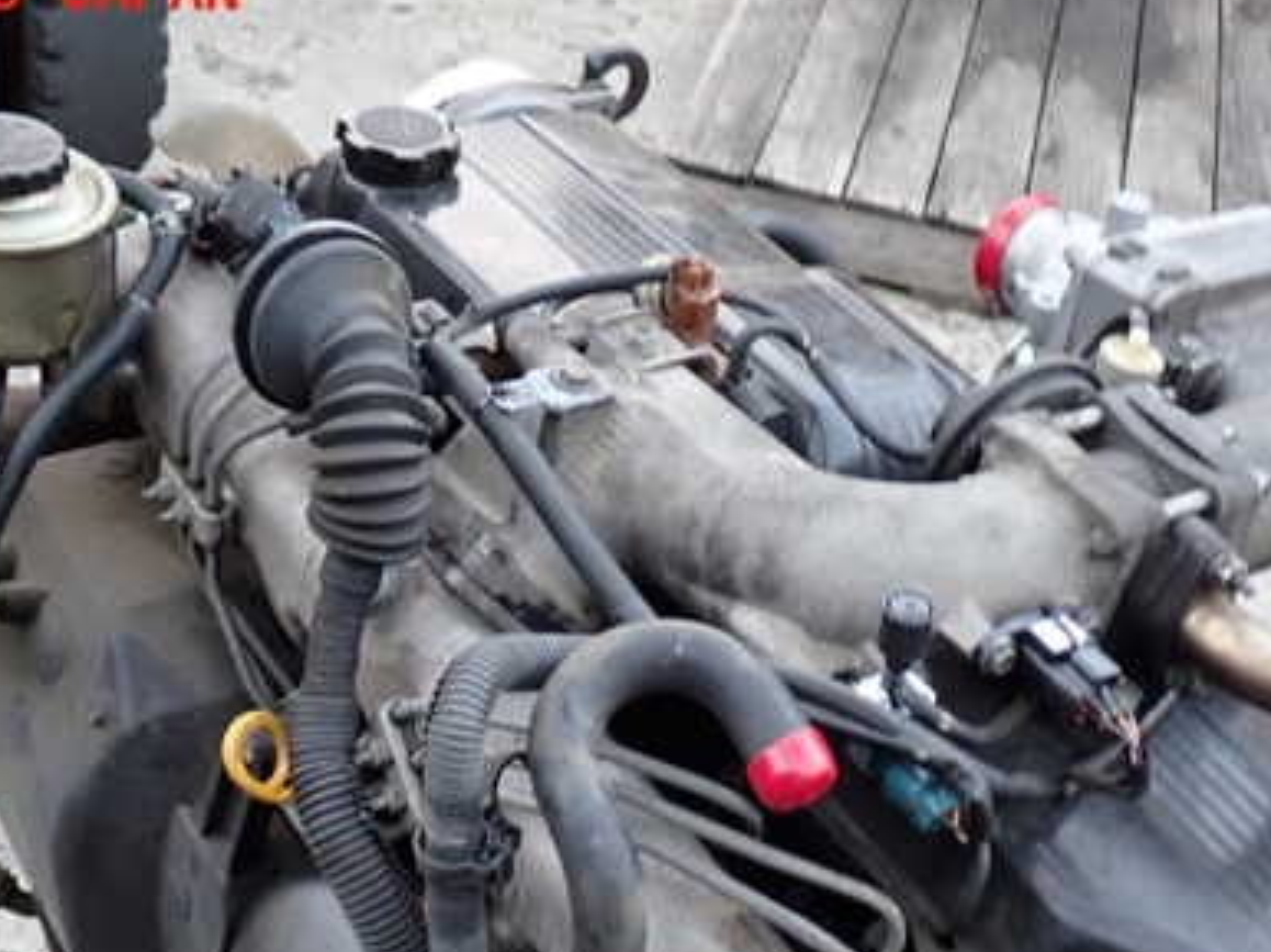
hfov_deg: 34.4
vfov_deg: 25.8
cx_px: 629
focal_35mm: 56
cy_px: 688
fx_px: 2055
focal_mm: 6.37
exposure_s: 1/40
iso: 200
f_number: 2.5
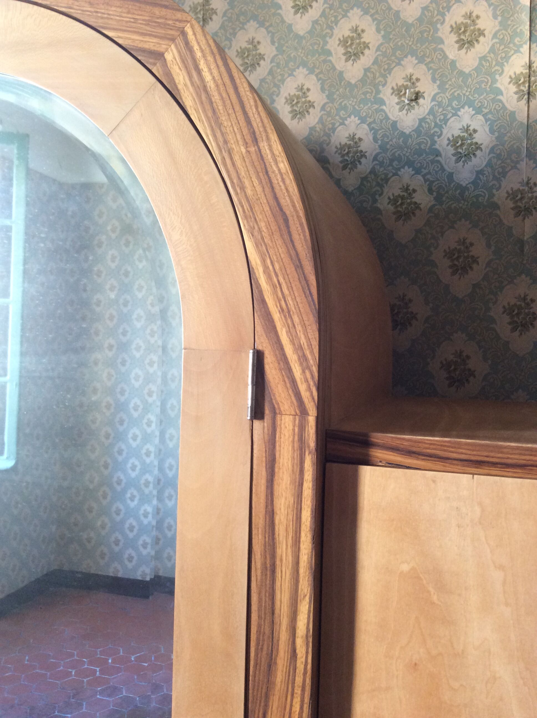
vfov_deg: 56.9
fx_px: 664
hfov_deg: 44.1
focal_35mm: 32
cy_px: 359
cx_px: 268
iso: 100
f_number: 2.4
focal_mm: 3.3
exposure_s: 1/25
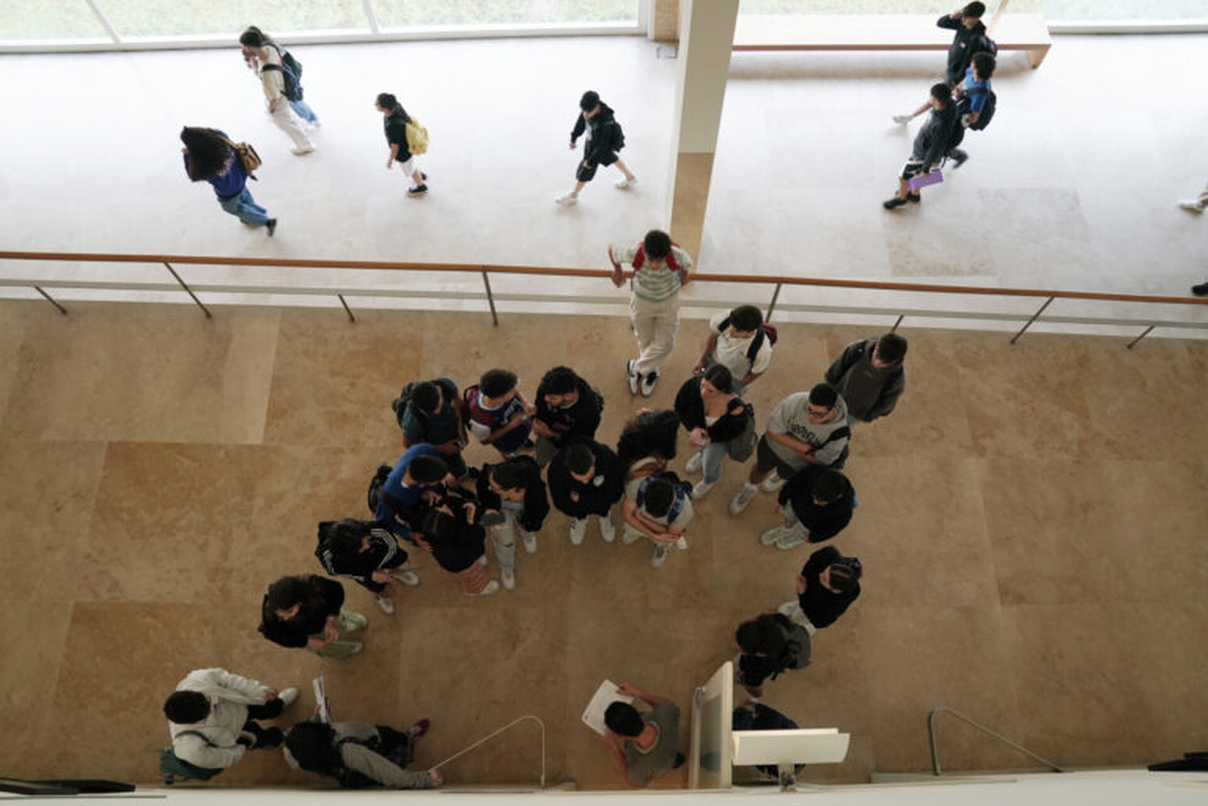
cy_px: 403
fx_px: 805
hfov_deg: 73.7
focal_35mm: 24
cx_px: 604
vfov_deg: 53.1
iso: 1000
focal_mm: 24
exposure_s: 1/80
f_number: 5
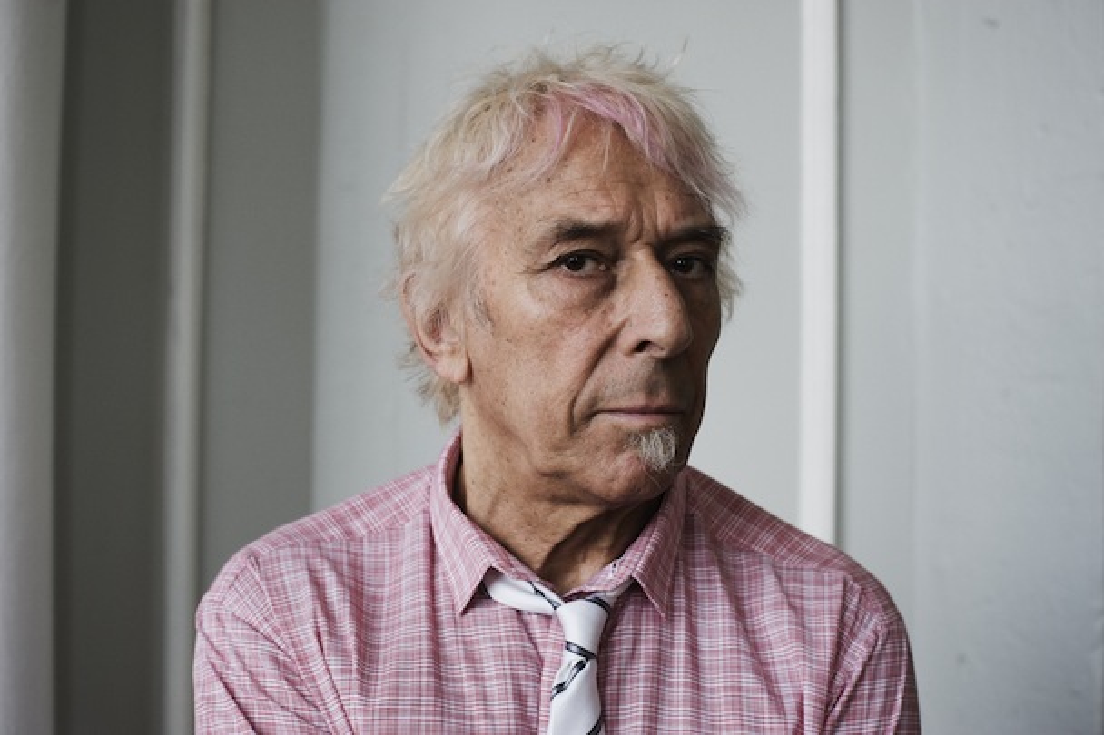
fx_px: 1533
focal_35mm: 50
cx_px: 552
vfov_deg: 27.0
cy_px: 368
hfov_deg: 39.6
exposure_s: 1/125
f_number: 5
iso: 400
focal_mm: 50
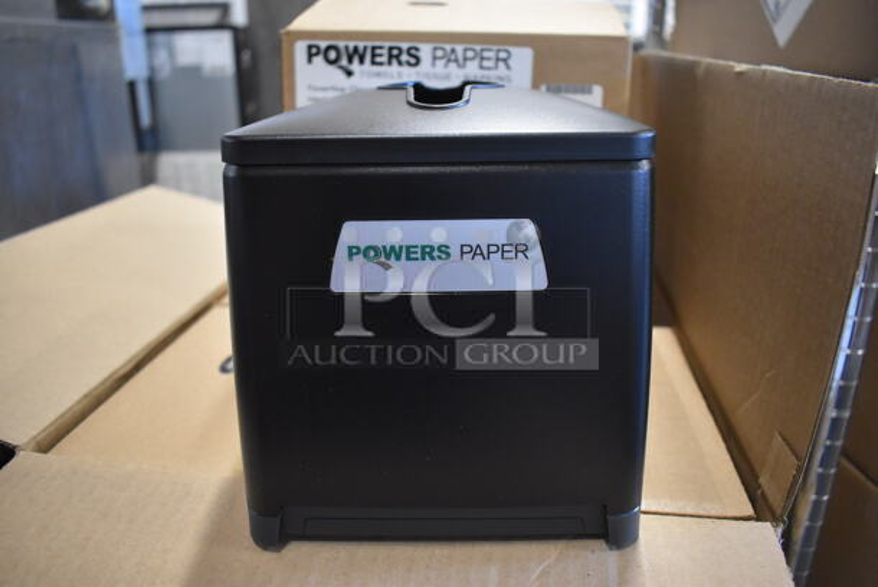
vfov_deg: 48.0
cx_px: 439
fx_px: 659
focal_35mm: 27
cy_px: 294
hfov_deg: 67.3
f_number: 3.5
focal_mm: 18
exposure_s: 1/60
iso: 3200
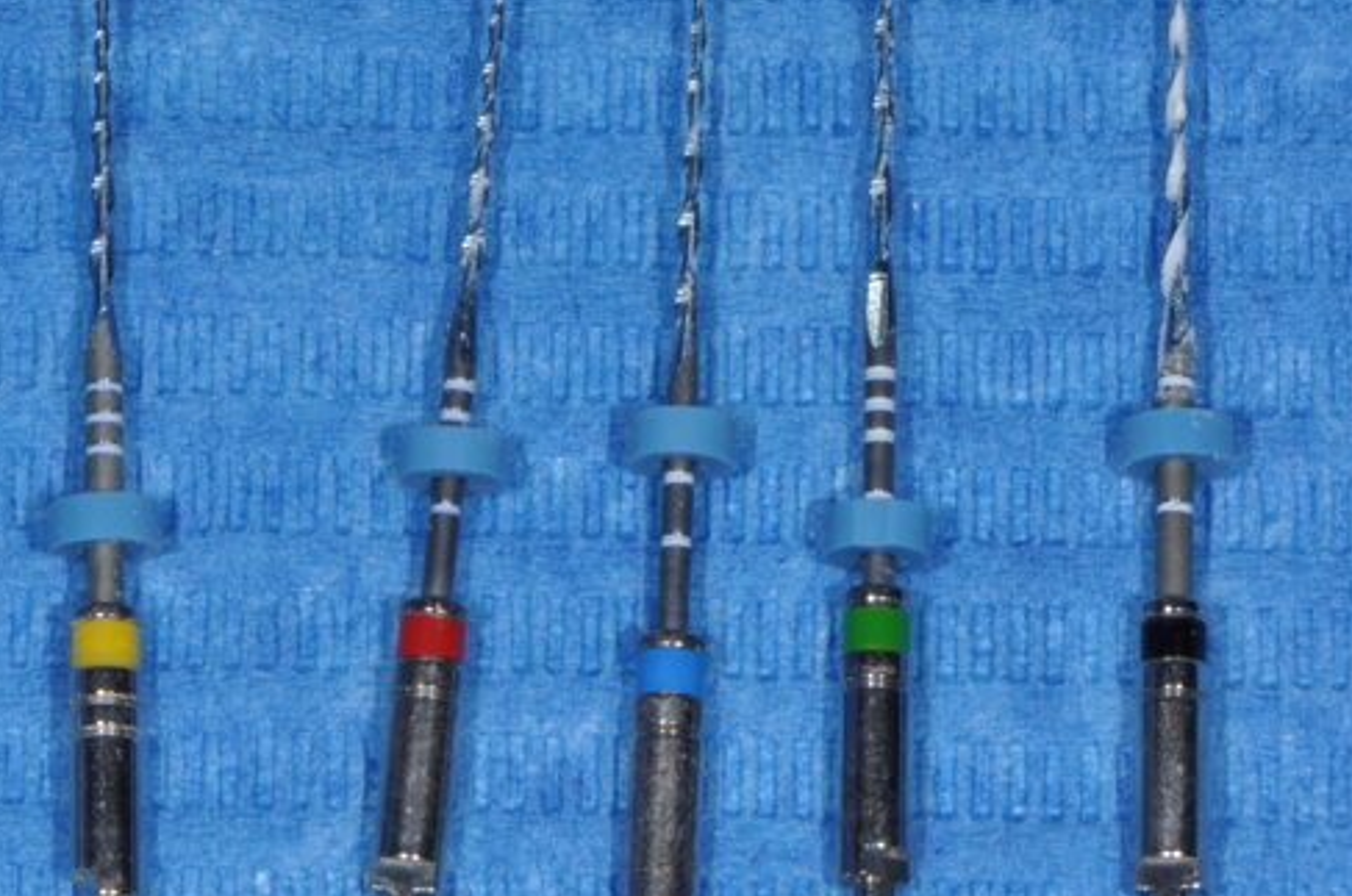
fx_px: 10983
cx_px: 437
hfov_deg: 7.0
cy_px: 368
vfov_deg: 4.7
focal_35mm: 293
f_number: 22
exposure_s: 1/50
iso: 200
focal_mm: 105
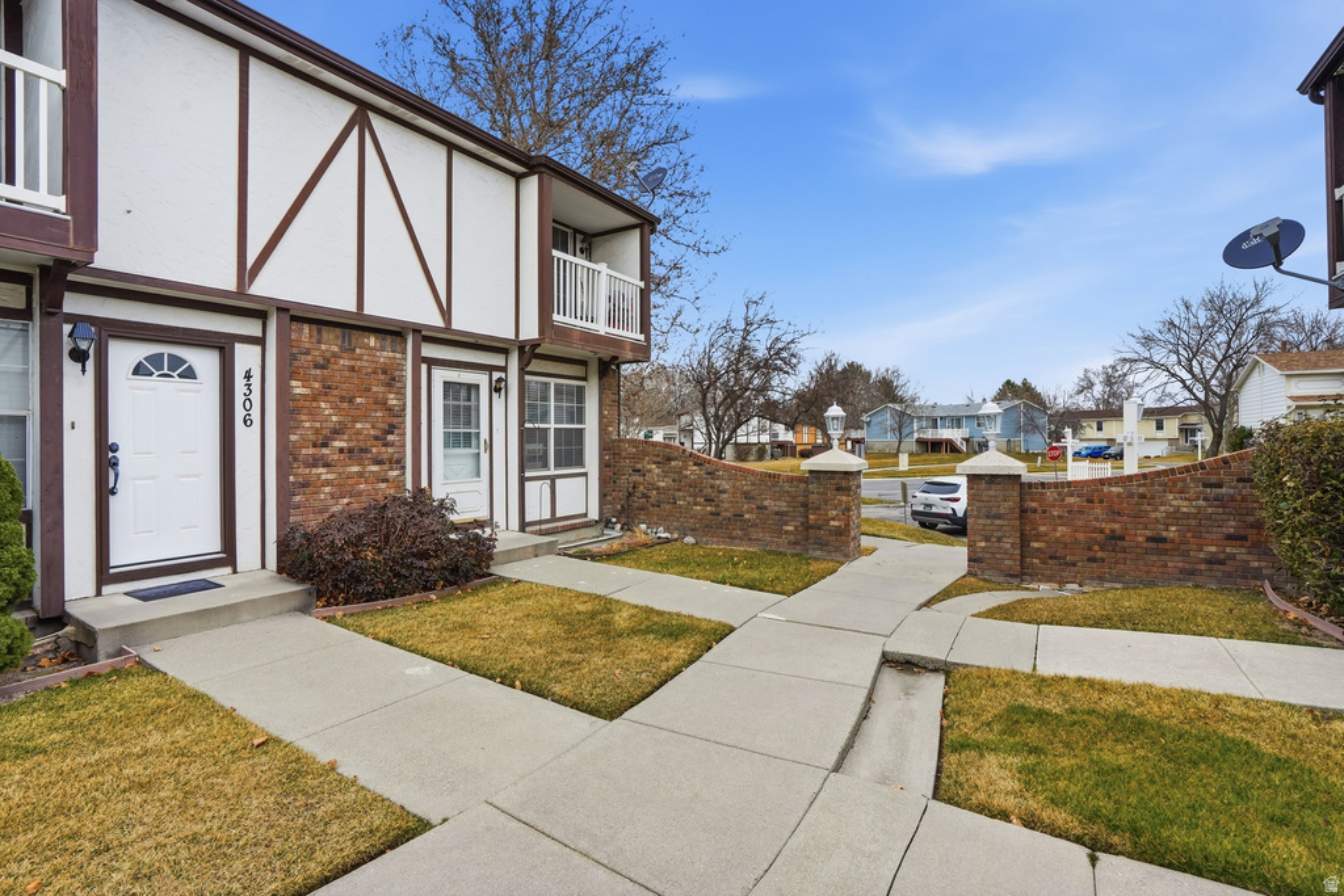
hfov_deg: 96.7
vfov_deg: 73.8
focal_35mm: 16
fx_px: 597
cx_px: 672
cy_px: 448
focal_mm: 16
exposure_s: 1/6400
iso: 250
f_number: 9
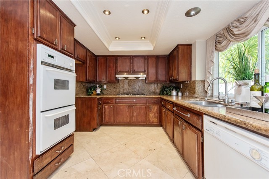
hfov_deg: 104.2
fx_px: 105
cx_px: 134
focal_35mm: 14
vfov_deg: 81.2
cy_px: 90
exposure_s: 1/125
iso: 800
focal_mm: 14
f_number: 5.6
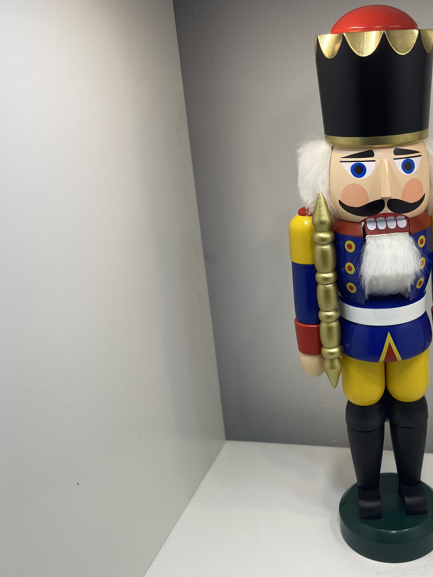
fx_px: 567
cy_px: 285
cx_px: 339
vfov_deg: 54.0
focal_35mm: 34
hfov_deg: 40.3
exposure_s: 1/325
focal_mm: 5.1
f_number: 1.6
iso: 32
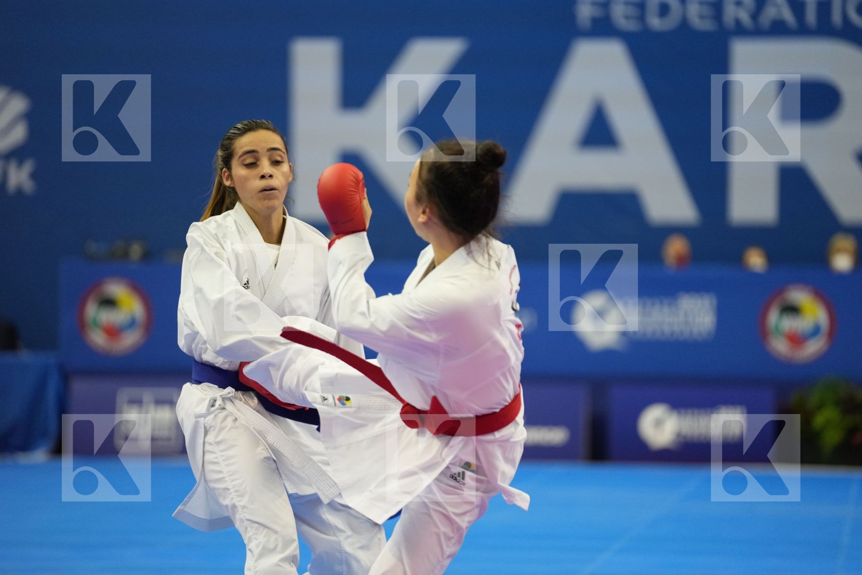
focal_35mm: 171
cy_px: 288
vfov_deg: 8.0
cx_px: 431
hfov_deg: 12.0
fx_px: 4094
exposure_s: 1/1000
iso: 3200
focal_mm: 171
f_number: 2.8
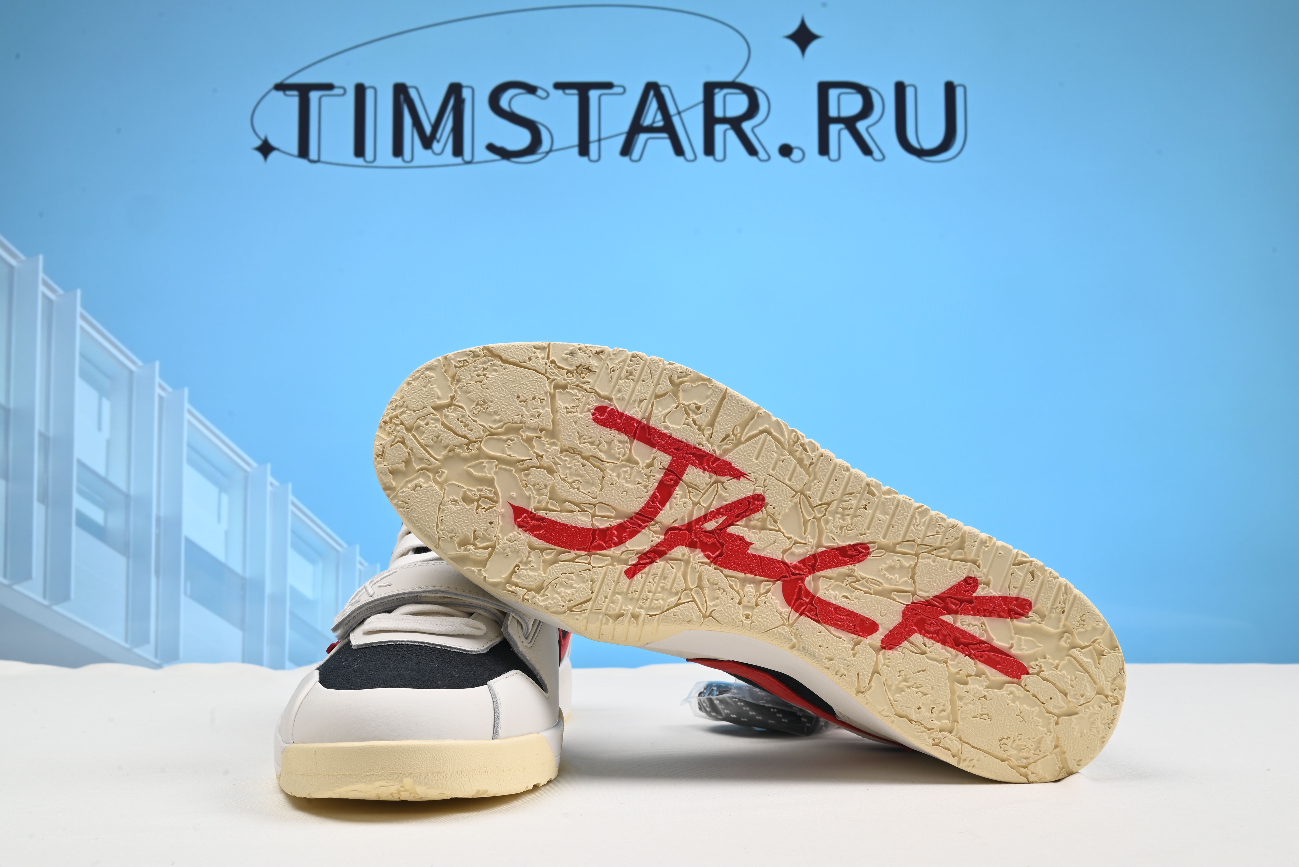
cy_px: 434
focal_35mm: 40
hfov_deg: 48.4
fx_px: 1444
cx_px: 650
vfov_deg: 33.4
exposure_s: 1/2.5
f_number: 16
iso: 100
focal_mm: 40
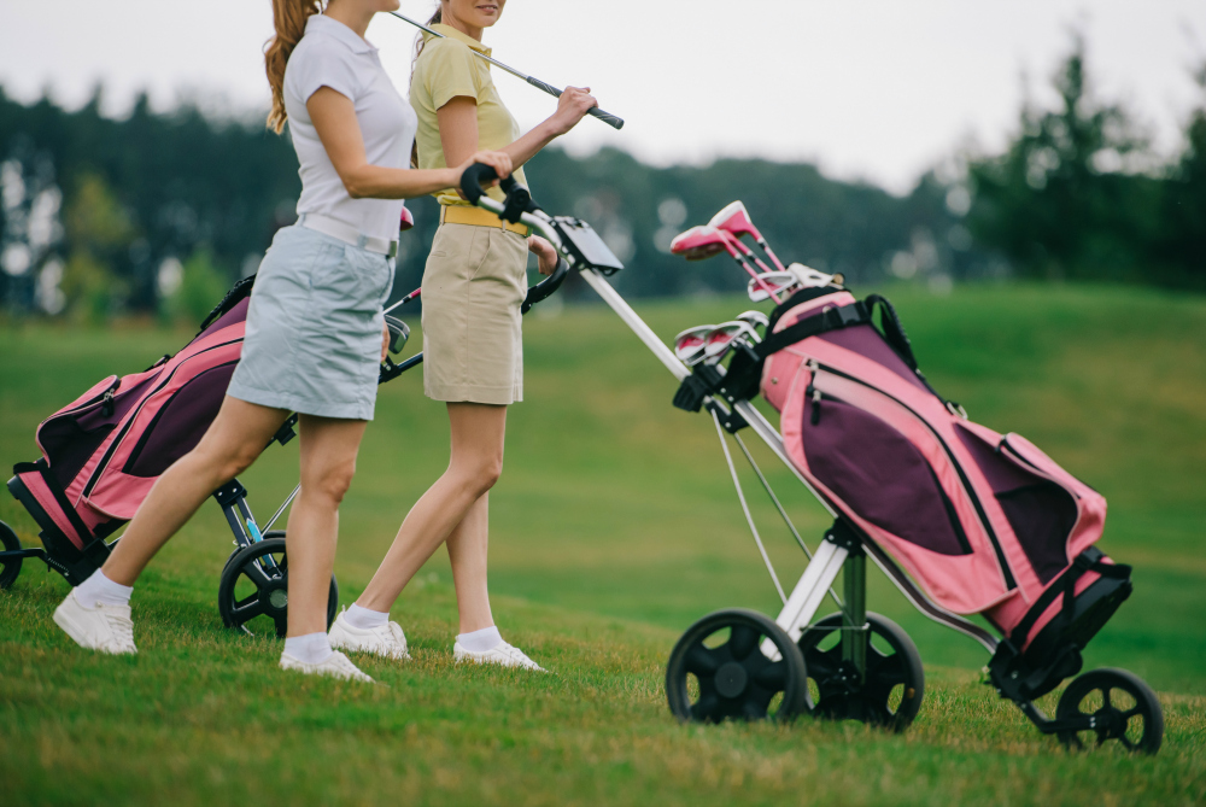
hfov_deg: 10.3
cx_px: 603
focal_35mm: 200
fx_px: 6707
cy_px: 404
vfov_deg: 6.9
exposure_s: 1/1600
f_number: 2.8
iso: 400
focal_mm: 200
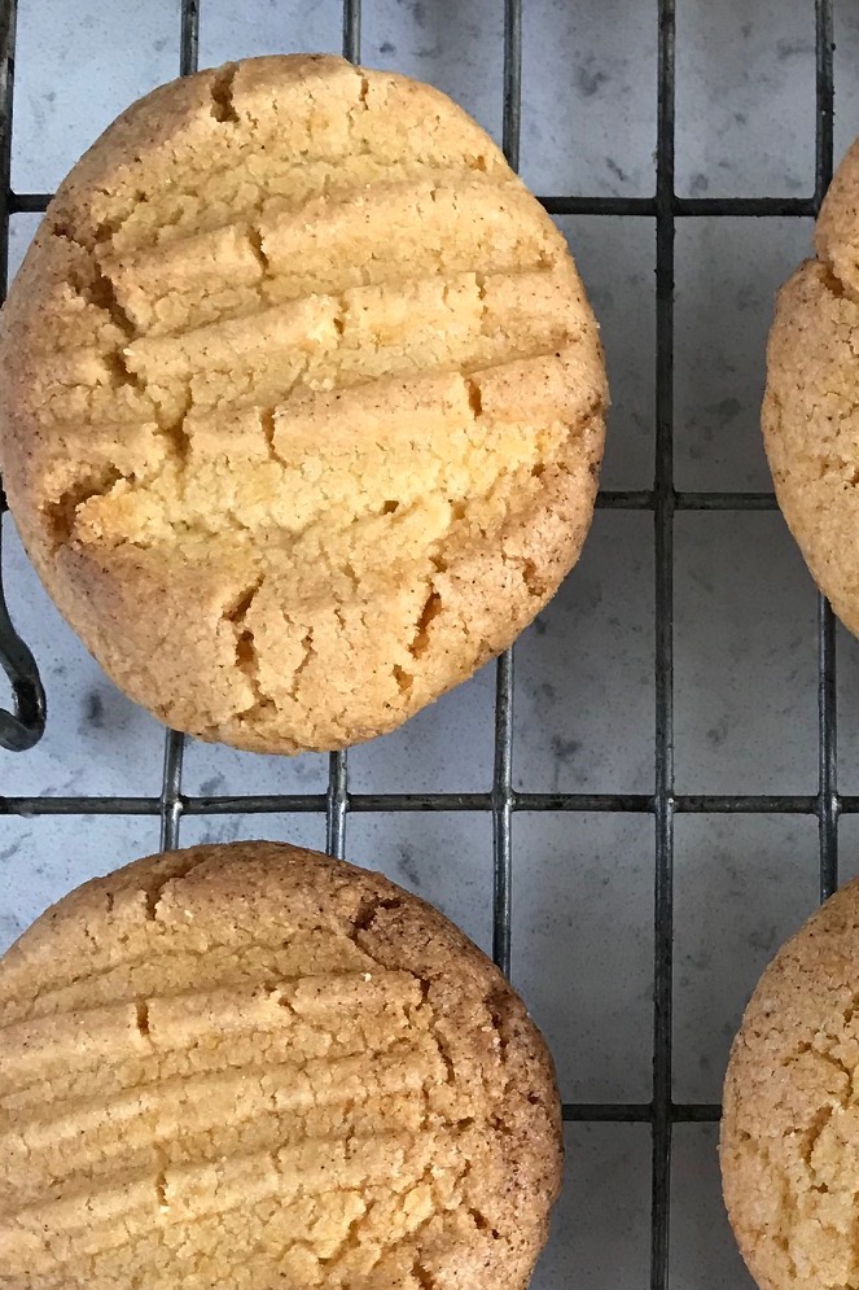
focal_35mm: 59
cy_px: 1077
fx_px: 2112
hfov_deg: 21.7
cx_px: 970
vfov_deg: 32.8
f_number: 1.8
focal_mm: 3.99
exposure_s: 1/33
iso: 25
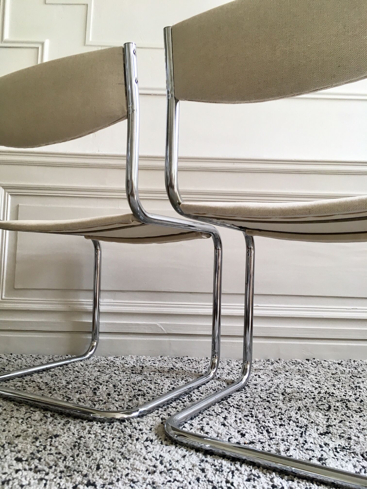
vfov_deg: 61.7
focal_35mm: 29
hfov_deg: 48.2
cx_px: 184
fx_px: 410
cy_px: 244
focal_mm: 4.15
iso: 32
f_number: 2.2
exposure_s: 1/33
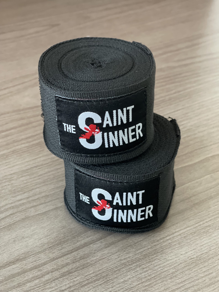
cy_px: 146
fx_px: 540
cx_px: 110
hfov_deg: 22.9
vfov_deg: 30.3
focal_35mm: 64
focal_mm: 7.5
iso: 400
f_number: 2.2
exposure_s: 1/24
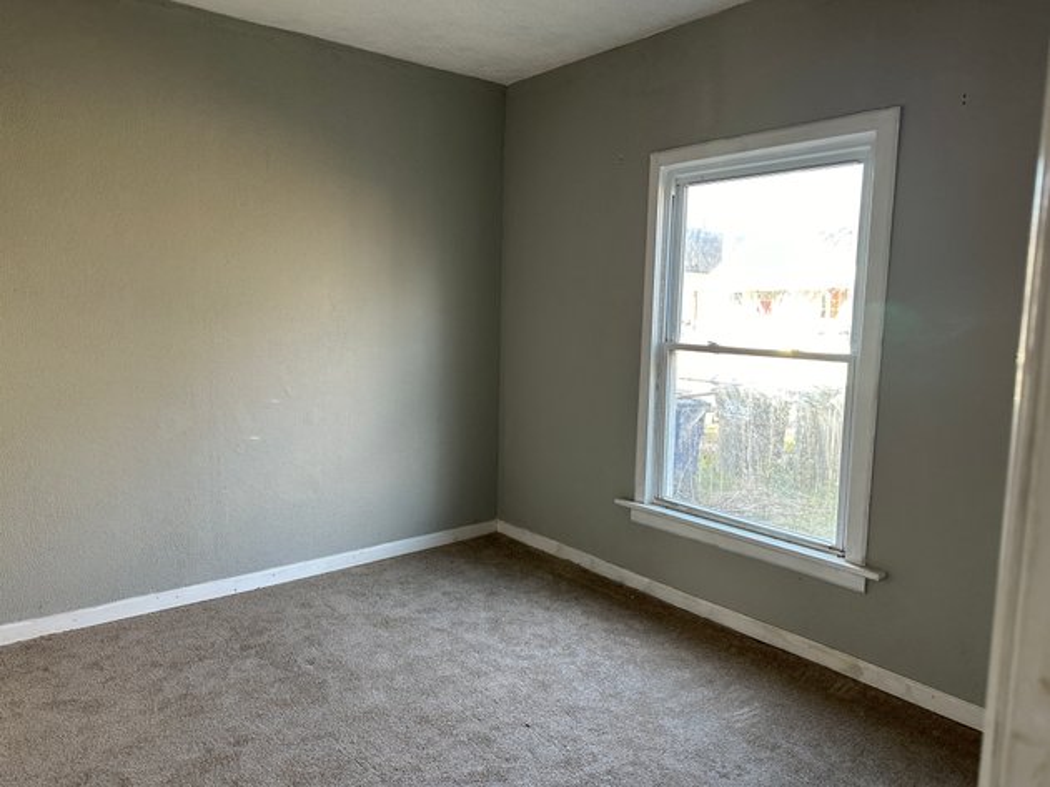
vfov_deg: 56.8
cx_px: 525
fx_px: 728
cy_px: 394
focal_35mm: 24
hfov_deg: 71.6
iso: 160
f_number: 1.78
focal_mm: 6.86
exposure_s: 1/121
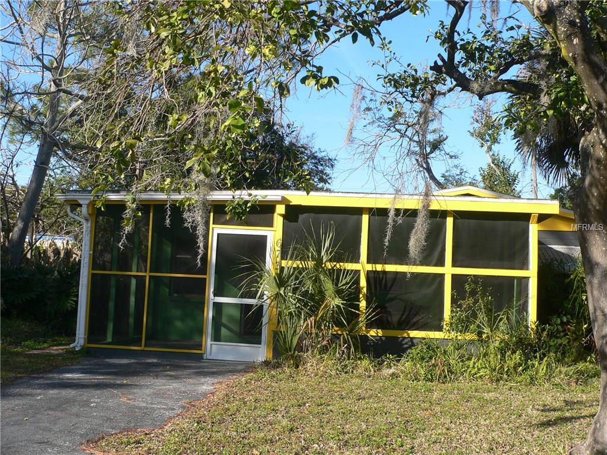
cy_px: 228
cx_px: 304
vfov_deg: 36.8
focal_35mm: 39
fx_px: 684
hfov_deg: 47.9
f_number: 4
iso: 80
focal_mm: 6.5
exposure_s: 1/320
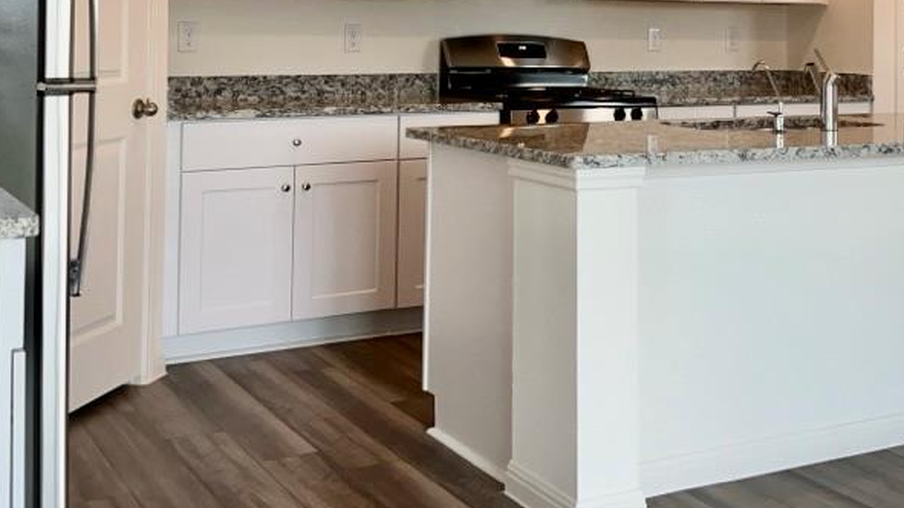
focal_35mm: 51
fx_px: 1222
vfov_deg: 22.7
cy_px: 17
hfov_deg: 40.4
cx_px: 545
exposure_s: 1/60
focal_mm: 3
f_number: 1.8
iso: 32
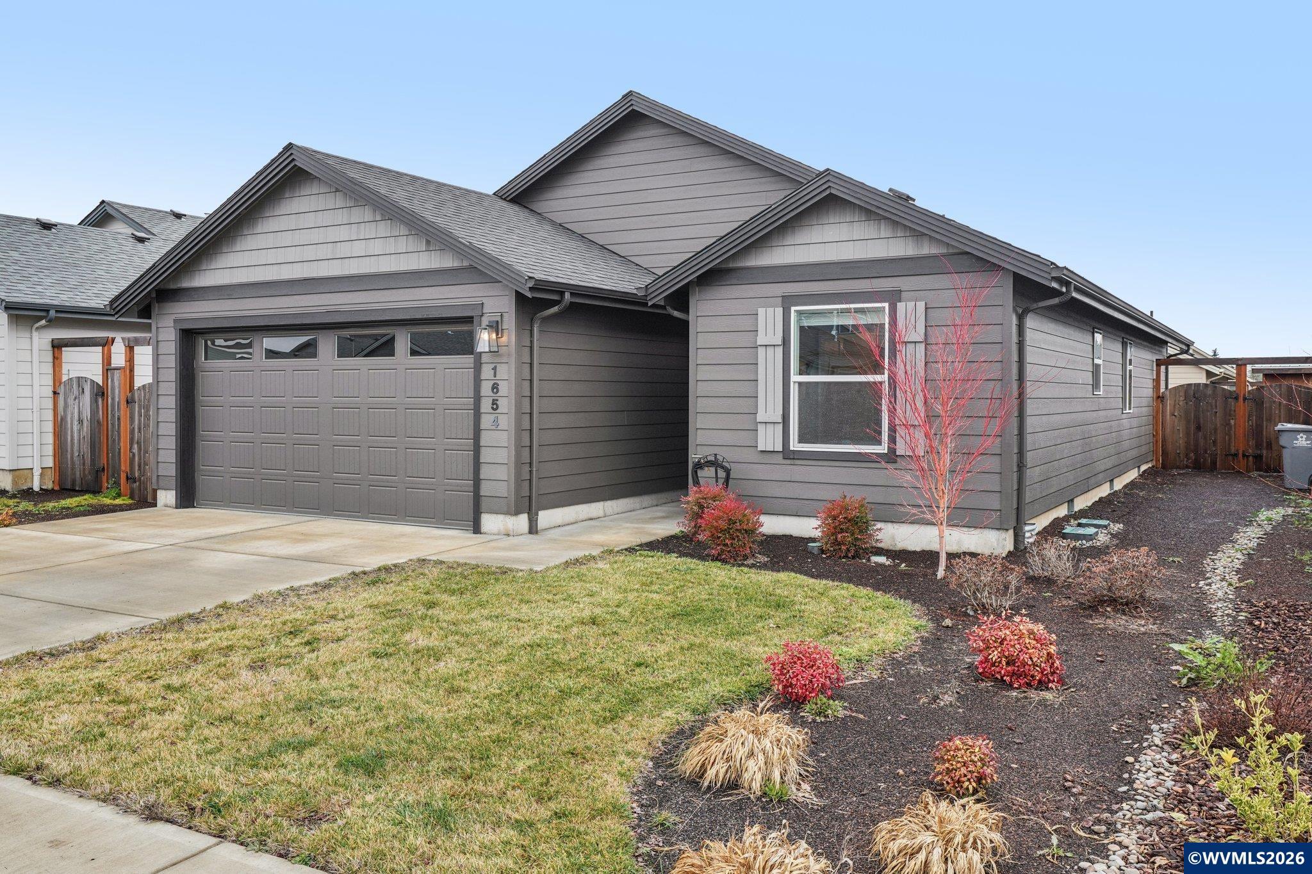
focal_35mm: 29
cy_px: 437
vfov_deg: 45.0
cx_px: 656
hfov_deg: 63.7
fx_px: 1057
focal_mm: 29
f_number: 8
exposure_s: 1/200
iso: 400
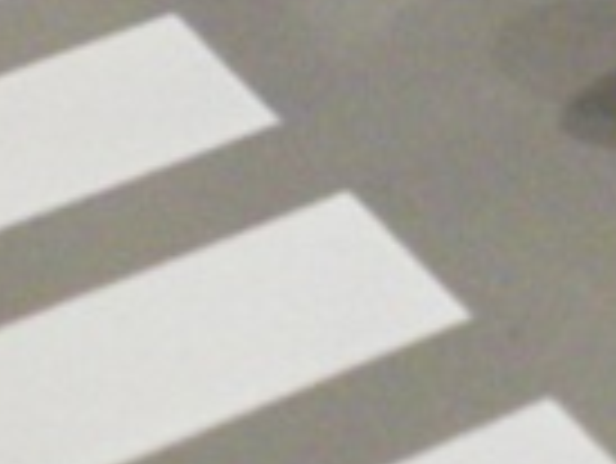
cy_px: -599
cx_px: 1178
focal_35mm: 222
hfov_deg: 8.5
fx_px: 3954
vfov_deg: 6.4
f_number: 3.1
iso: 400
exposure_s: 1/10
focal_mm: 6.3
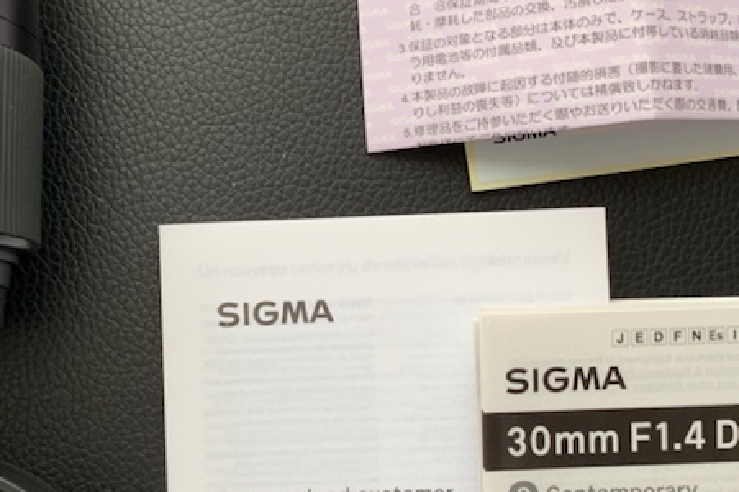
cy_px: 259
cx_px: 270
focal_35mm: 60
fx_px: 1231
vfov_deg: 22.6
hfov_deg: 33.2
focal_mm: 4.25
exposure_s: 1/63
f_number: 1.8
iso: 100
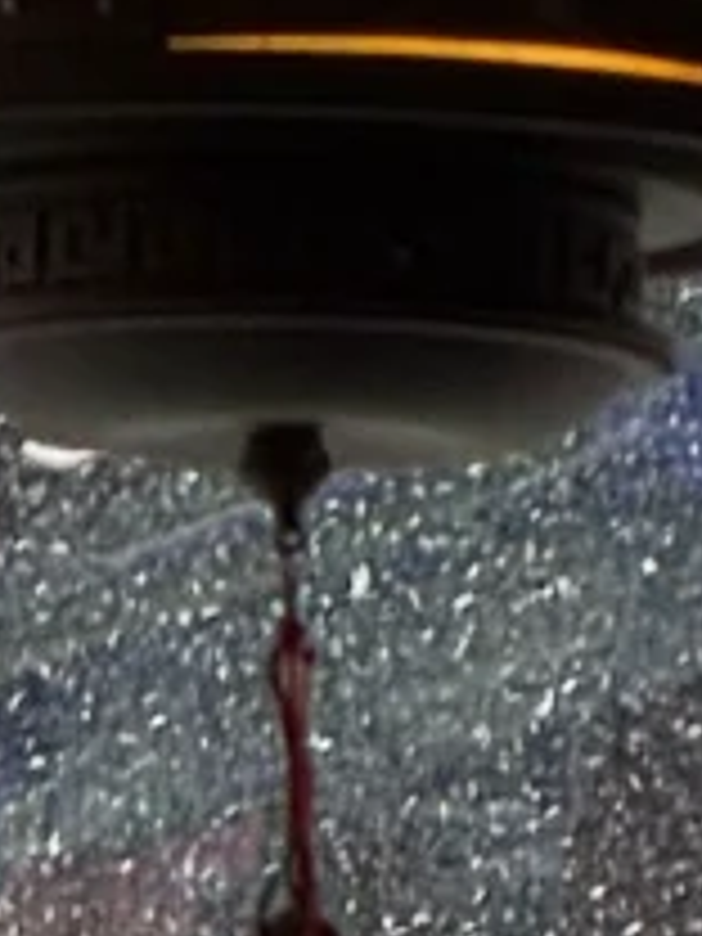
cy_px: 702
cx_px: 1678
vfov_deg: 2.4
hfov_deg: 1.8
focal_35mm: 832
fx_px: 22497
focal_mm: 15.66
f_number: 2.8
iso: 50
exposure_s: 1/99
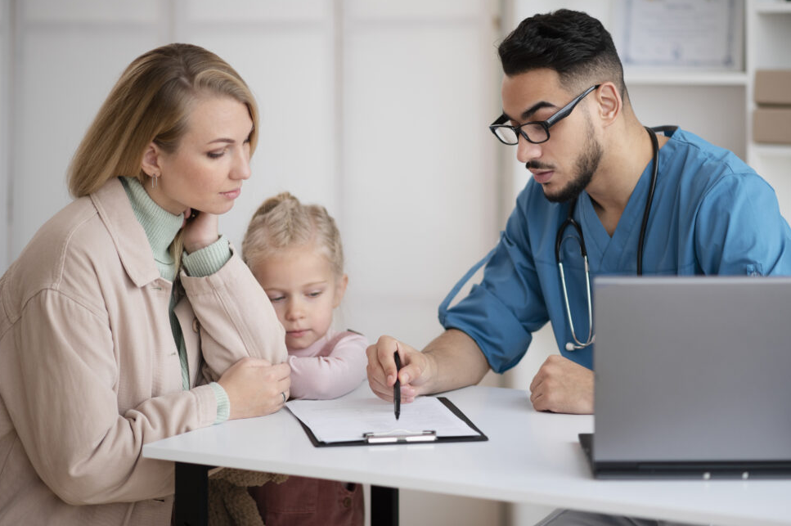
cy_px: 255
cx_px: 400
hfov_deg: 22.6
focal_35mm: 90
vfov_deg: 15.2
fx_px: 1976
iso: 400
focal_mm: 85
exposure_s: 1/180
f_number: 2
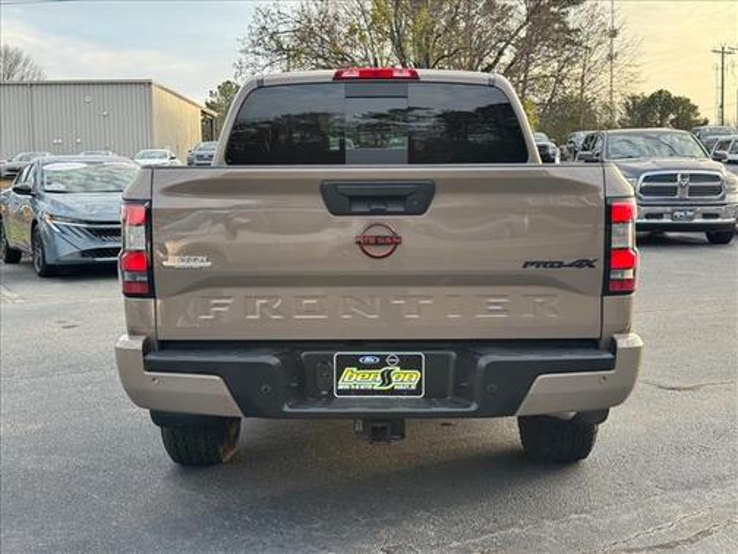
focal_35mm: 48
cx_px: 369
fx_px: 1023
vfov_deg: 30.3
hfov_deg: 39.7
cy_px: 277
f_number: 1.78
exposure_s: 1/224
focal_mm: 6.76
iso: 64
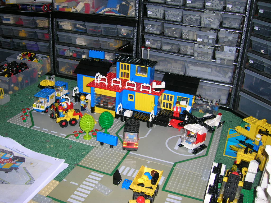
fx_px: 282
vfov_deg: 39.7
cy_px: 102
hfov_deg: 51.4
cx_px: 136
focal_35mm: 36
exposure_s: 1/60.1
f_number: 2.9
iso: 50
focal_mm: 6
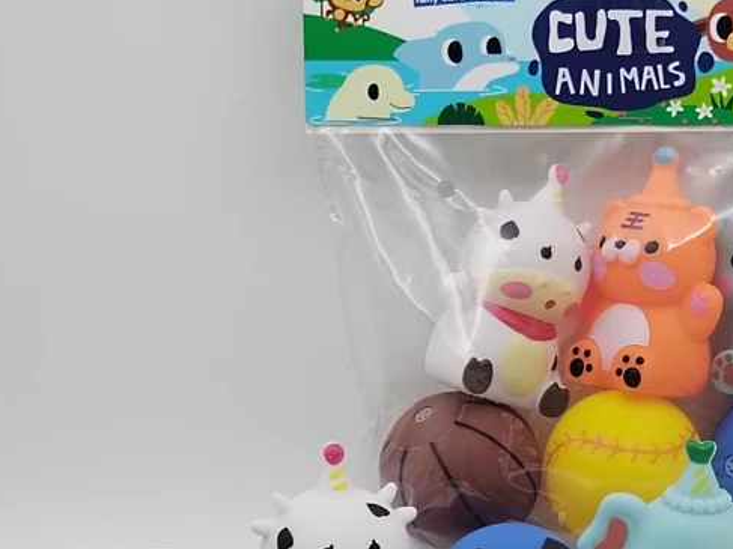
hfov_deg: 21.7
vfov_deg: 16.5
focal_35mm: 89
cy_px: 380
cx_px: 608
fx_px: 1884
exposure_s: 1/100
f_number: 1.8
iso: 161
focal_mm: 4.75
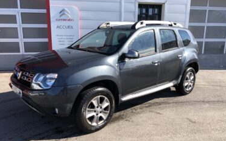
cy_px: 76
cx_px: 113
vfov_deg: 41.8
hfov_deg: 62.9
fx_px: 185
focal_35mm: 30
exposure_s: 1/899
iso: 20
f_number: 1.8
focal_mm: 3.99
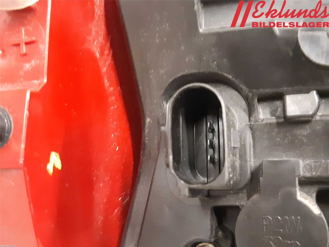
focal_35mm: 26
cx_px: 164
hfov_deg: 67.3
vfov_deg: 53.1
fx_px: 247
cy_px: 124
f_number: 1.7
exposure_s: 1/20
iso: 640
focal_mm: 3.93
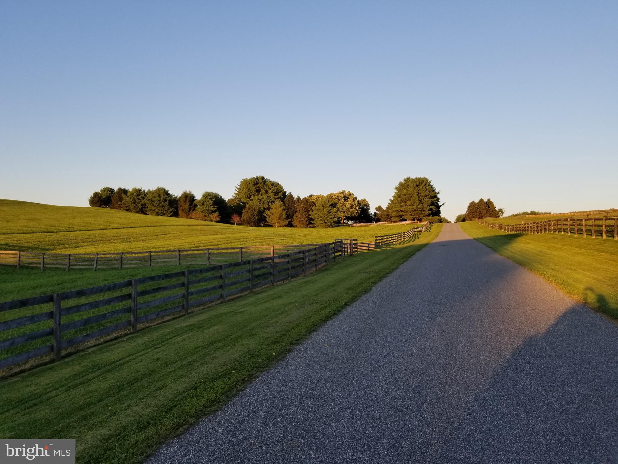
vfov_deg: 53.1
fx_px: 464
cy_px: 232
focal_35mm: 26
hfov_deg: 67.3
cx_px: 309
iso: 50
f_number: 1.7
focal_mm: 4.25
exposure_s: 1/700
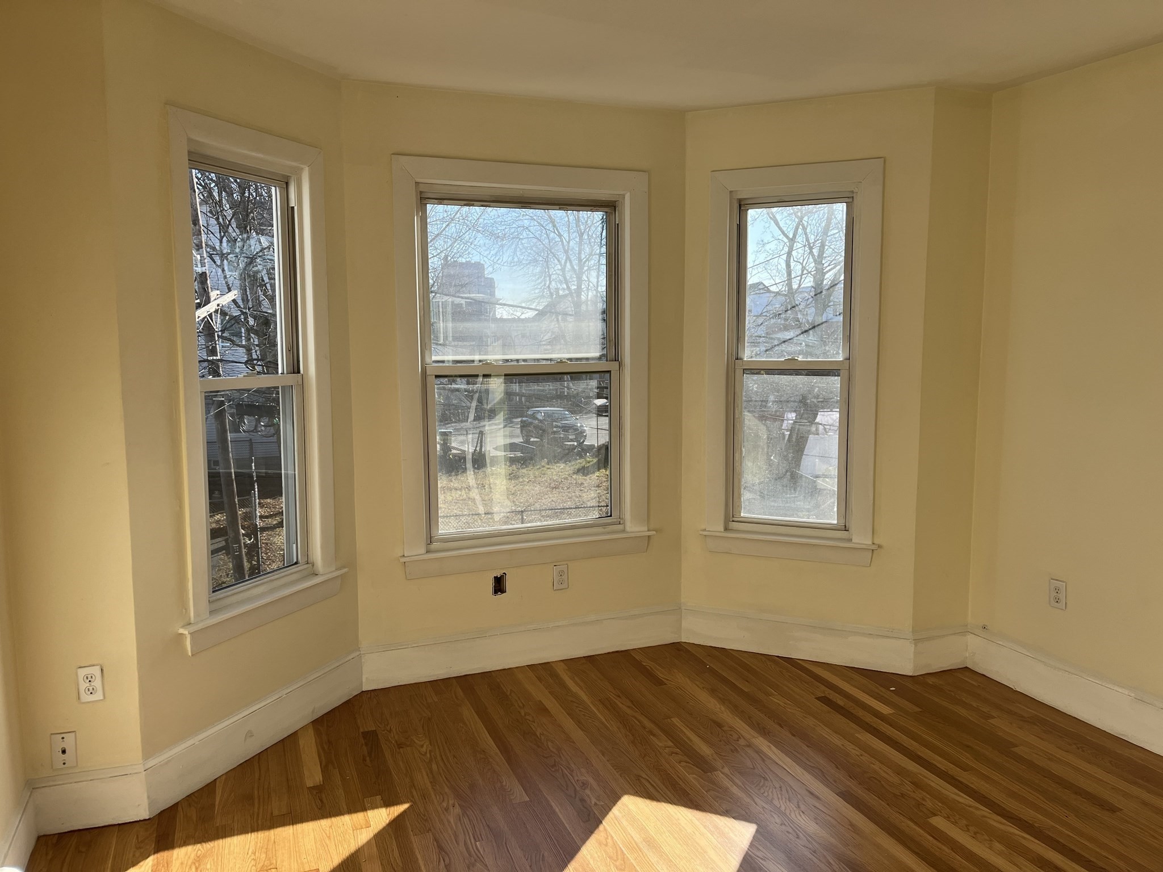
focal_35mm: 26
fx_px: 874
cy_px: 436
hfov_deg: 67.3
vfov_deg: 53.1
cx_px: 582
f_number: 1.6
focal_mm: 5.1
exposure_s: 1/943
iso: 50
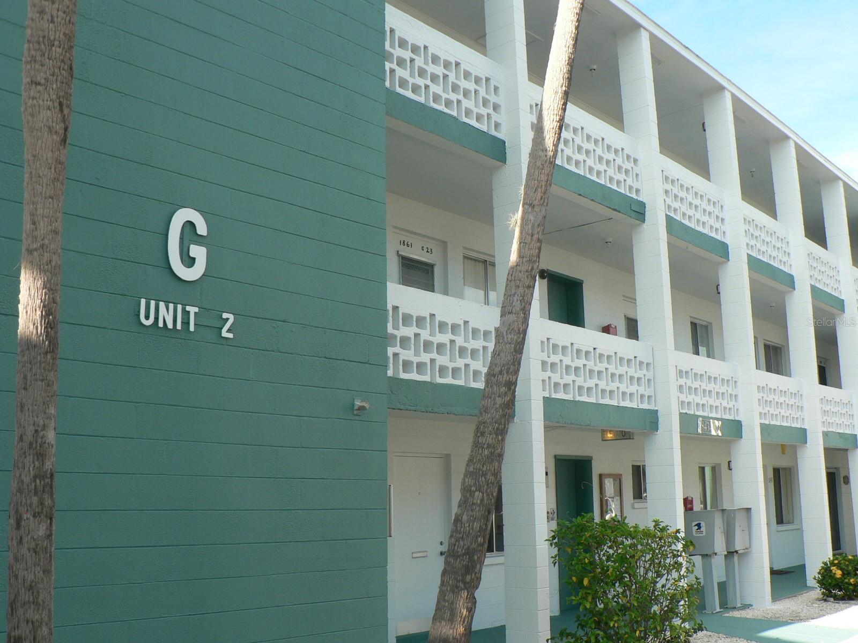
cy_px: 322
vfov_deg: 39.7
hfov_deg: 51.4
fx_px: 892
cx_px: 429
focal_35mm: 36
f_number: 4
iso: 80
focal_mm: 6
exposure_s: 1/200
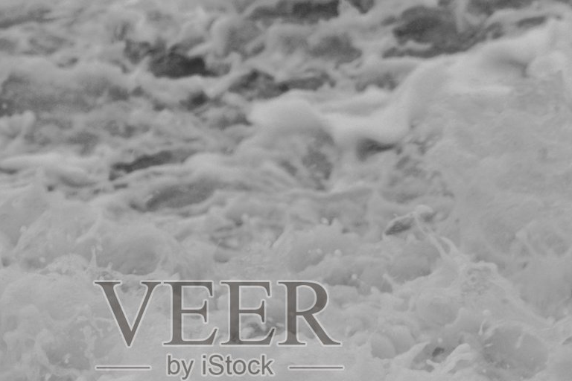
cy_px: 332
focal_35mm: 938
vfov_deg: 1.5
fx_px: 14903
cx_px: 219
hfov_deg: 2.2
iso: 200
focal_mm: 300
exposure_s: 1/125
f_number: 8
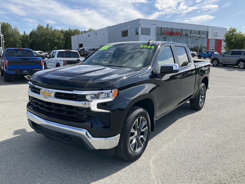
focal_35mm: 29
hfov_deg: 61.7
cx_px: 122
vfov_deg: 48.2
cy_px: 92
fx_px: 205
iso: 25
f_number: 1.8
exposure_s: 1/1195
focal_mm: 3
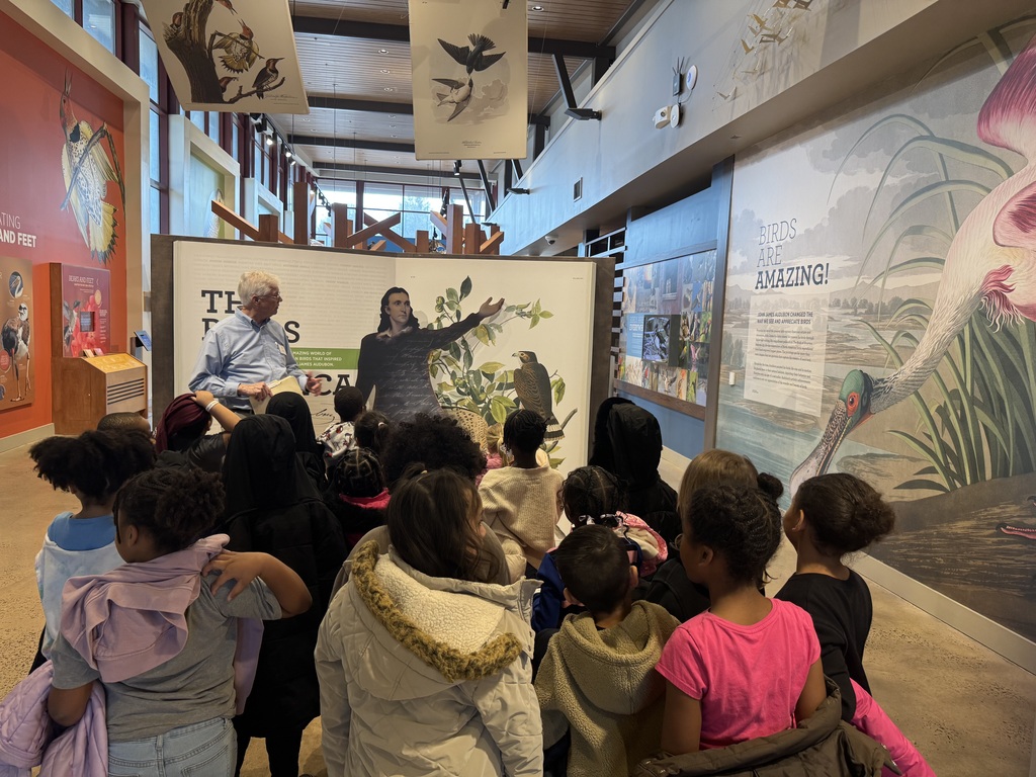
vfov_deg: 56.8
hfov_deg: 71.6
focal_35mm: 24
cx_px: 518
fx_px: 718
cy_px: 388
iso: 125
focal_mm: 6.76
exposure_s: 1/60
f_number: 1.78
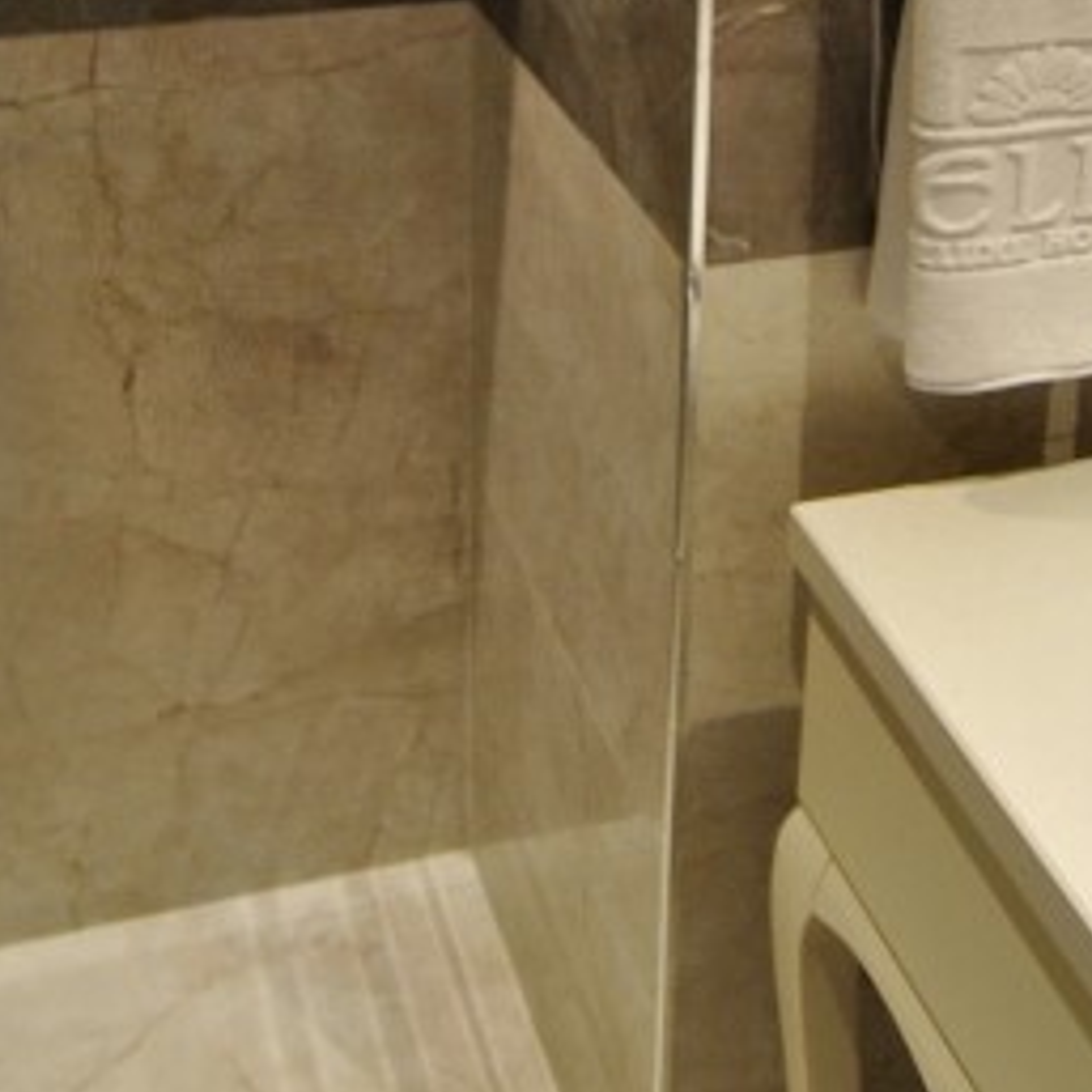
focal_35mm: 57
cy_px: 38
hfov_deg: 30.0
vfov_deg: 28.5
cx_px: 656
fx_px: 2034
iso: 220
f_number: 3.5
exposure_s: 1/30
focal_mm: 10
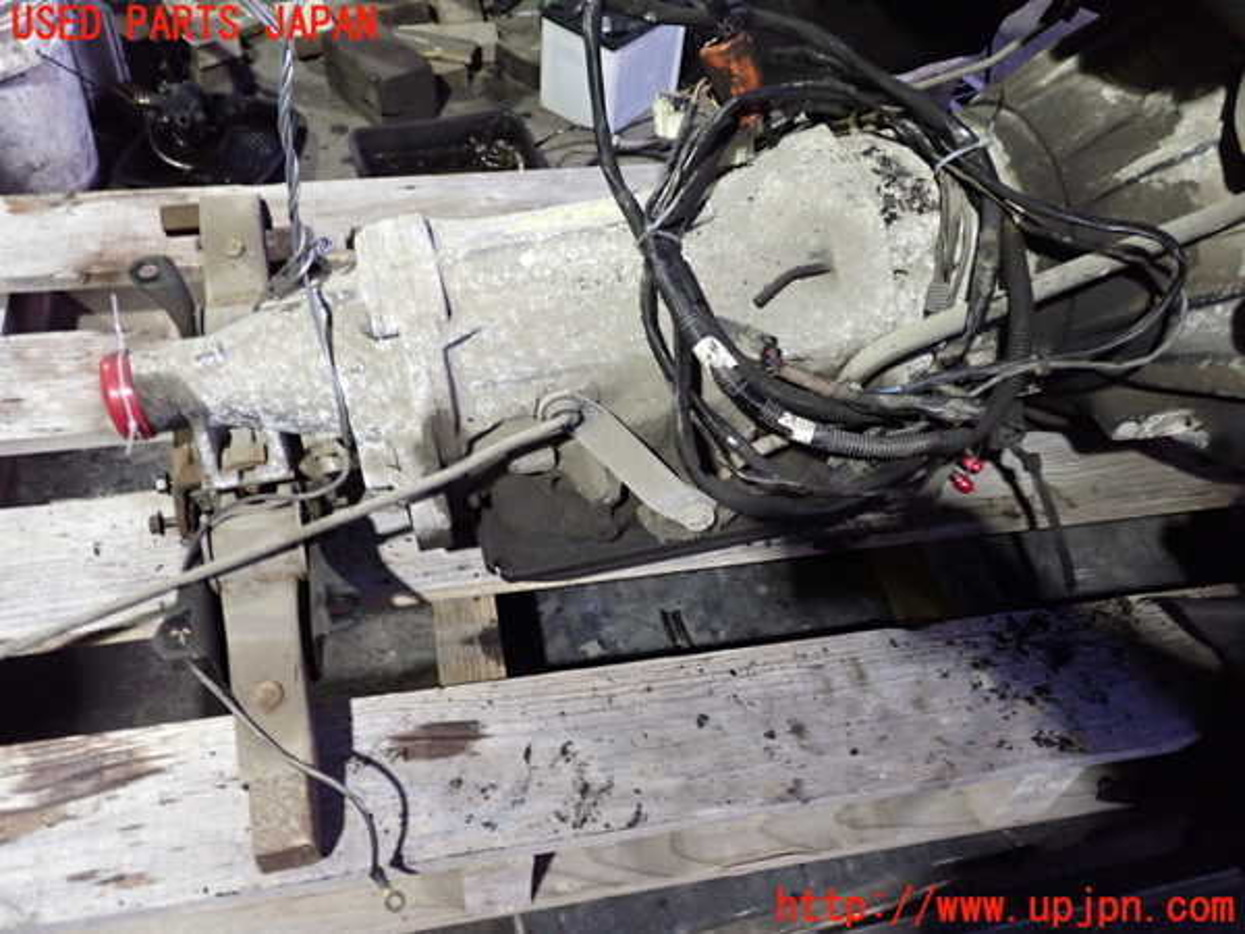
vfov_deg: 46.8
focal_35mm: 30
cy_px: 467
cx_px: 622
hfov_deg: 60.0
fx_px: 1079
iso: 800
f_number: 2.3
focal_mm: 5.4
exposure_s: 1/30
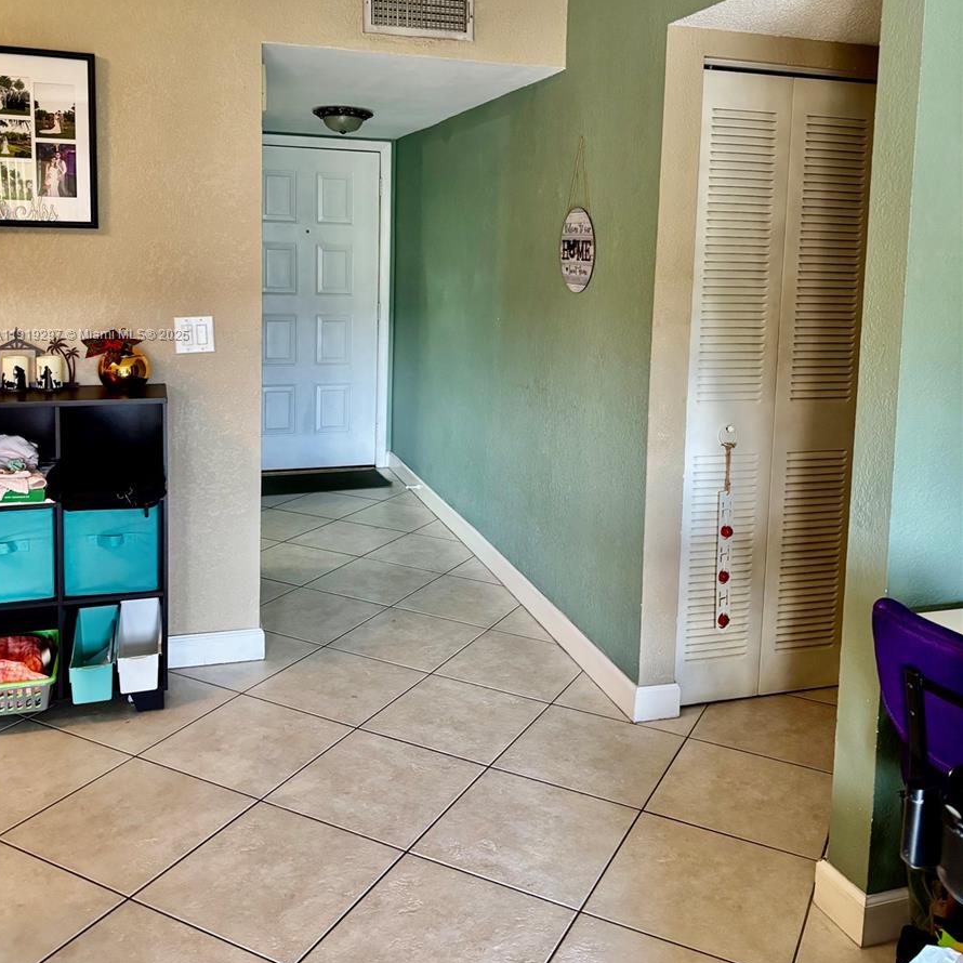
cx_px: 477
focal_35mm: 31
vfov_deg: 51.7
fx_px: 976
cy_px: 335
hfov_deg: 52.5
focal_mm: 5.96
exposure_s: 1/60
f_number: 1.6
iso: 250
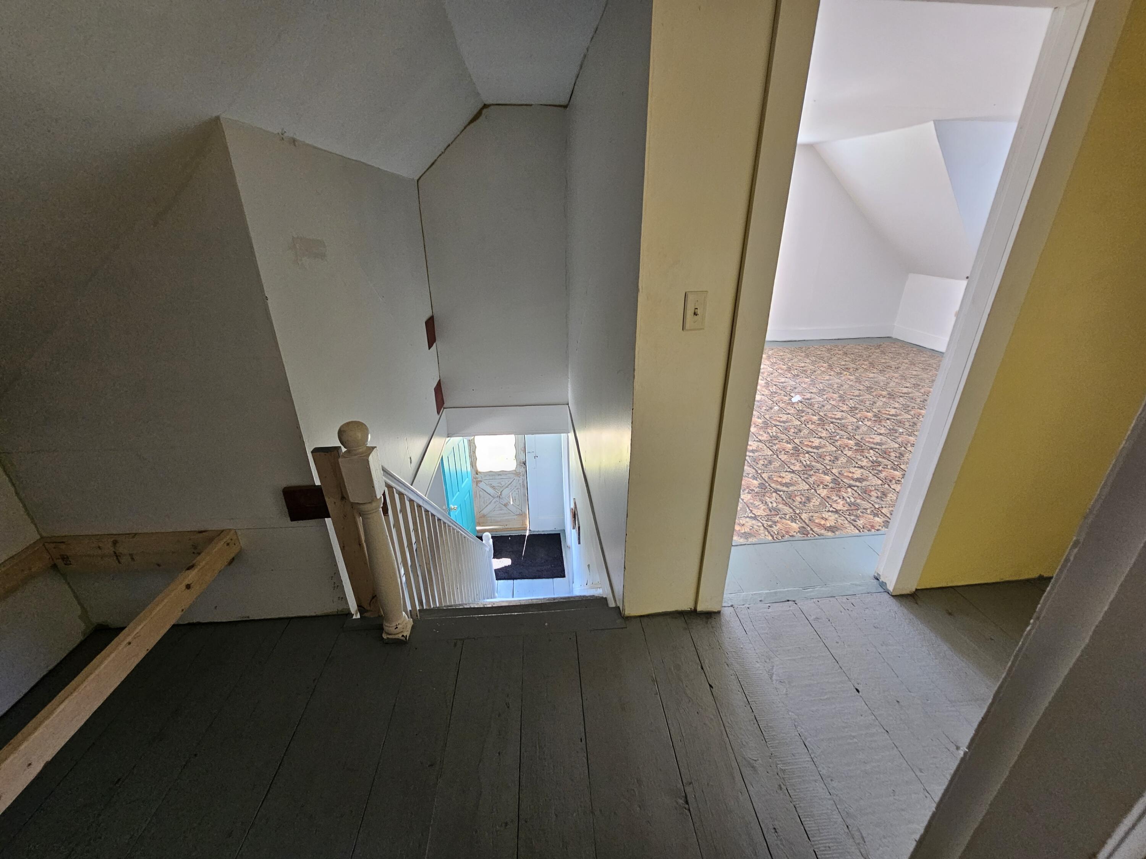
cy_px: 430
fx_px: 430
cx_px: 573
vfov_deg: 89.9
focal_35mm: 13
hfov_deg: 106.2
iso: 250
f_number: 2.2
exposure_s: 1/60
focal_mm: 2.2
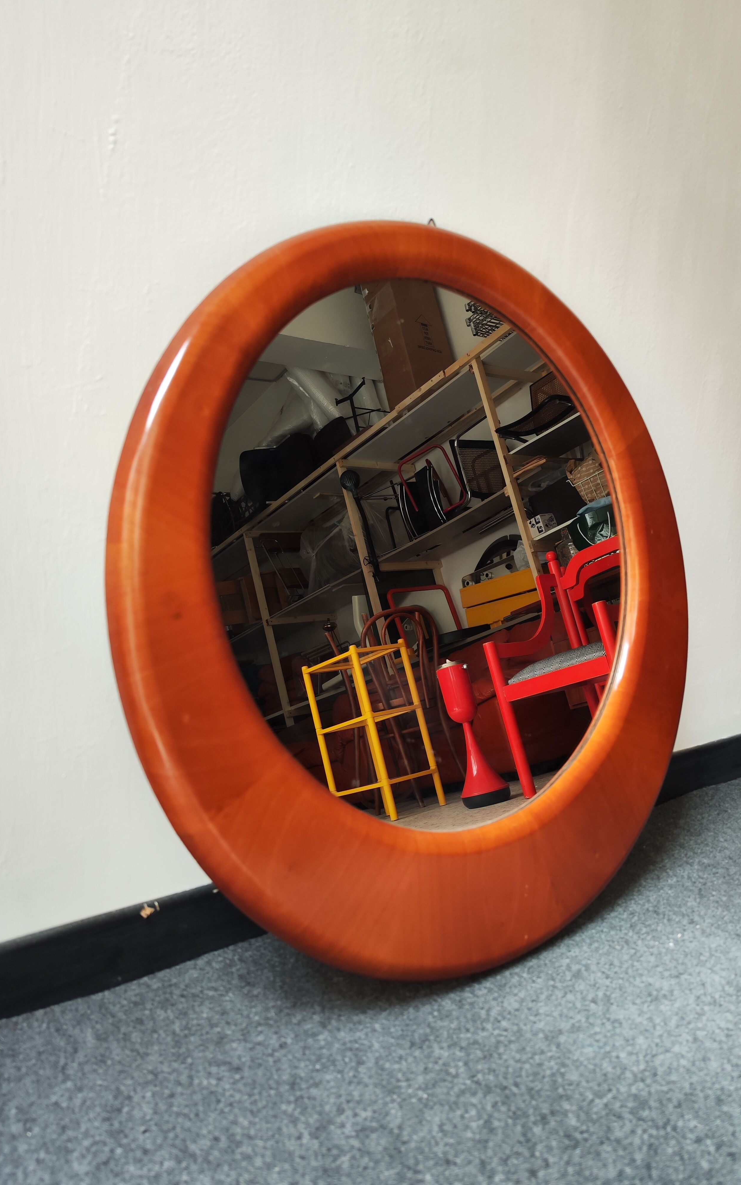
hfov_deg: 49.3
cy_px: 583
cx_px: 386
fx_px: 808
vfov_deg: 72.5
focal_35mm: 25
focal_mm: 7.01
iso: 568
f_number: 1.69
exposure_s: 1/100
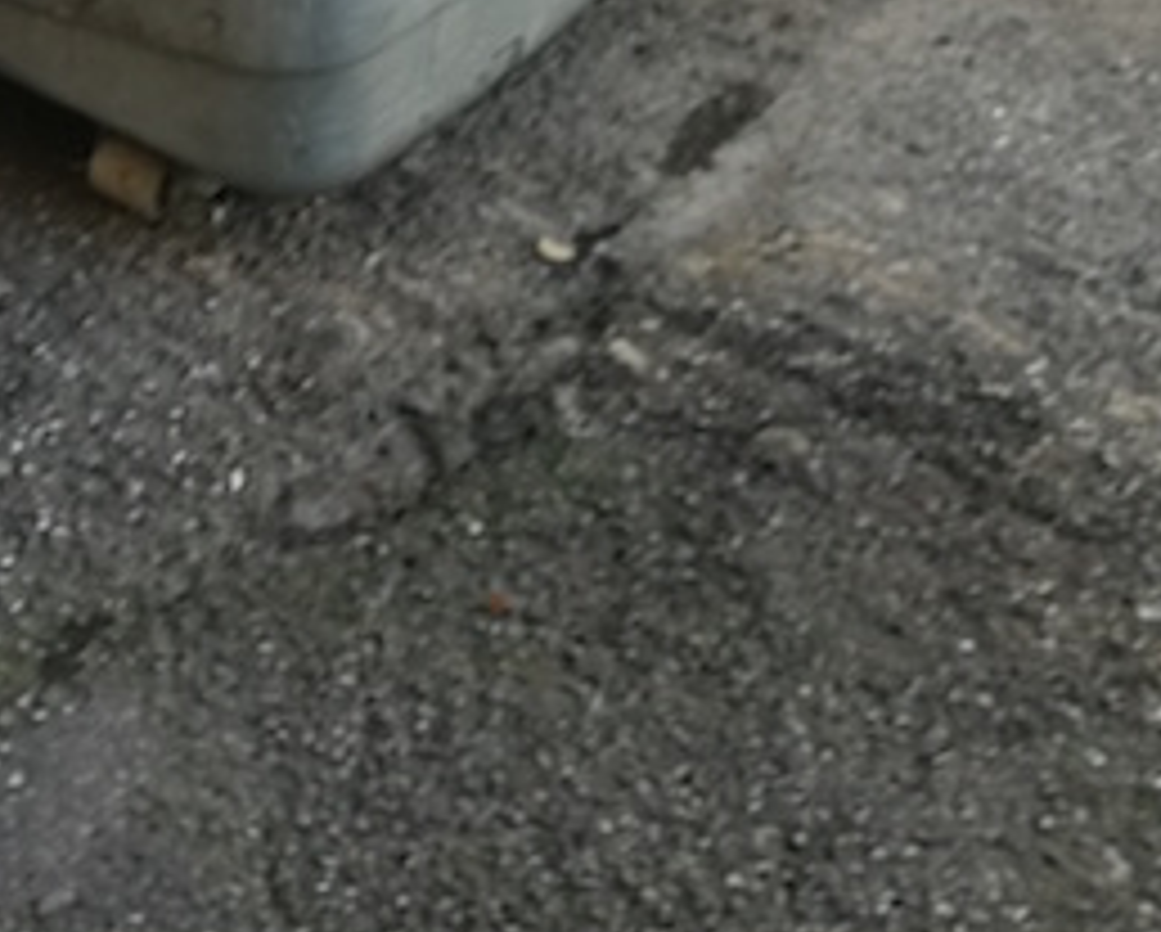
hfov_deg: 17.3
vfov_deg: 14.8
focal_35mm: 98
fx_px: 3371
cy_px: -405
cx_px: -662
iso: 50
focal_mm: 3.95
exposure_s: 1/113
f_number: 2.2
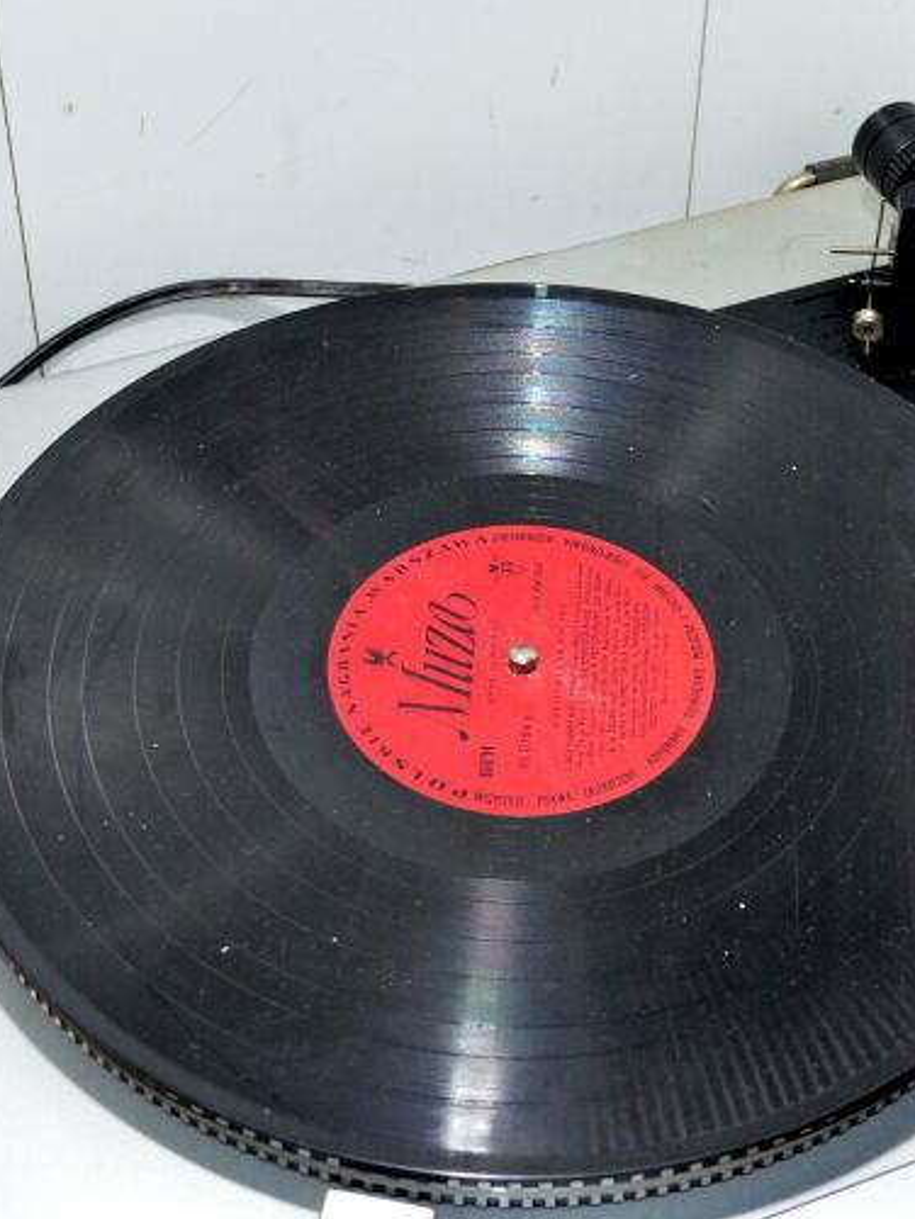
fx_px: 2642
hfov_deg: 19.6
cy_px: 614
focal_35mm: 75
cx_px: 606
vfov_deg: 26.0
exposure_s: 1/100
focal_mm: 34
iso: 1600
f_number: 5.6
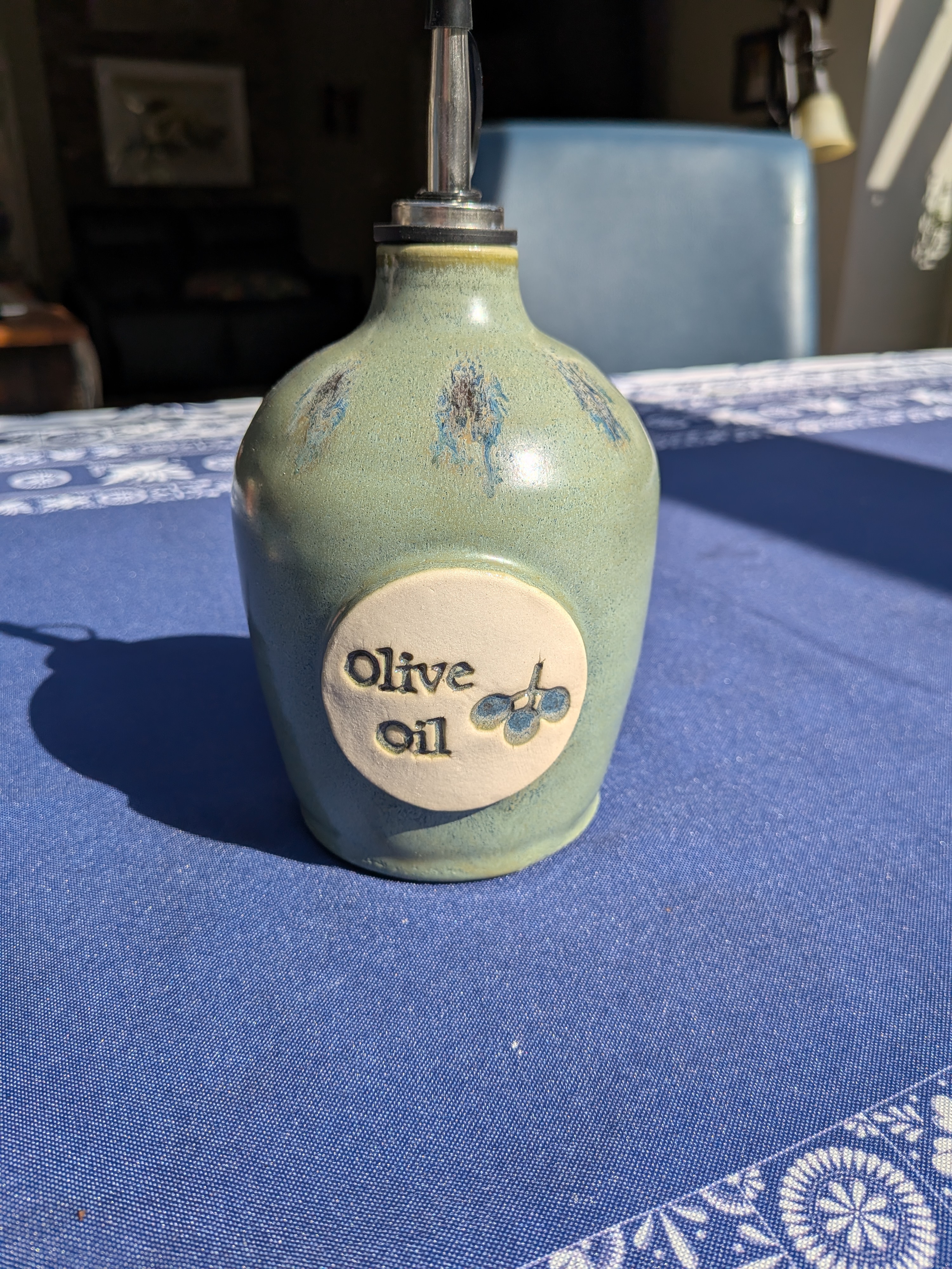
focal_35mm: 24
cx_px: 476
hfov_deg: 56.8
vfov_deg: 71.6
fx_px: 880
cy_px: 634
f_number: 1.7
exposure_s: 1/12821
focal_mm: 4.53
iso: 29
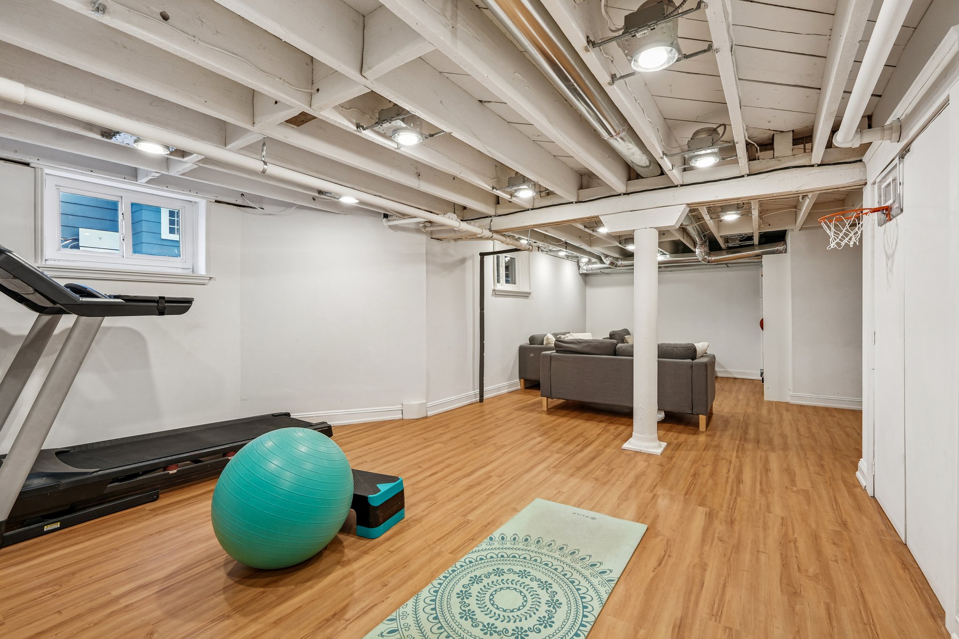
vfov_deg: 73.7
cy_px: 320
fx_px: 426
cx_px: 480
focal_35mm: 16
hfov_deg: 96.7
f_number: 8
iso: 400
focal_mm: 16
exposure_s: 1/15
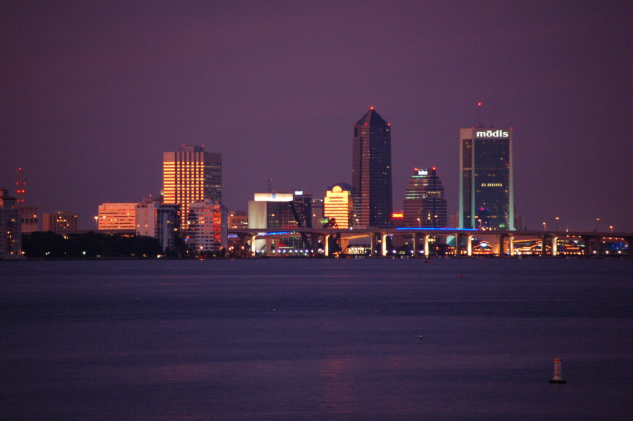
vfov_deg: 4.6
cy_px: 210
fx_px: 5271
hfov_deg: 6.9
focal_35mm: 300
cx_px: 316
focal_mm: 200
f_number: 5.6
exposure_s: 1/2
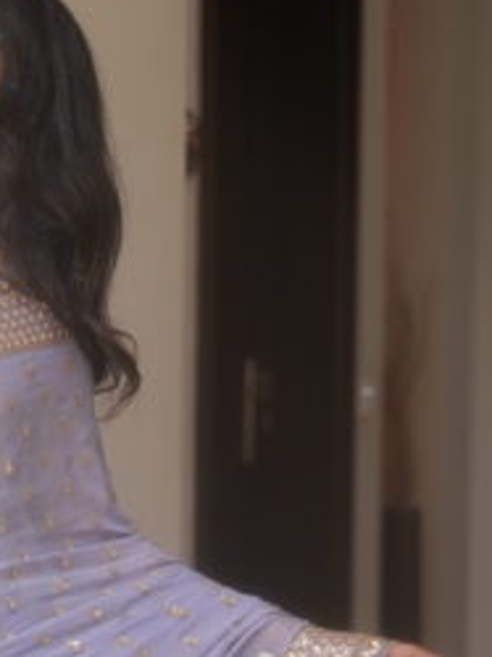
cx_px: -105
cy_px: 578
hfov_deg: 8.5
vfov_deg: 11.4
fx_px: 3284
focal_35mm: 173
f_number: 2
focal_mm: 50
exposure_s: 1/160
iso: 400
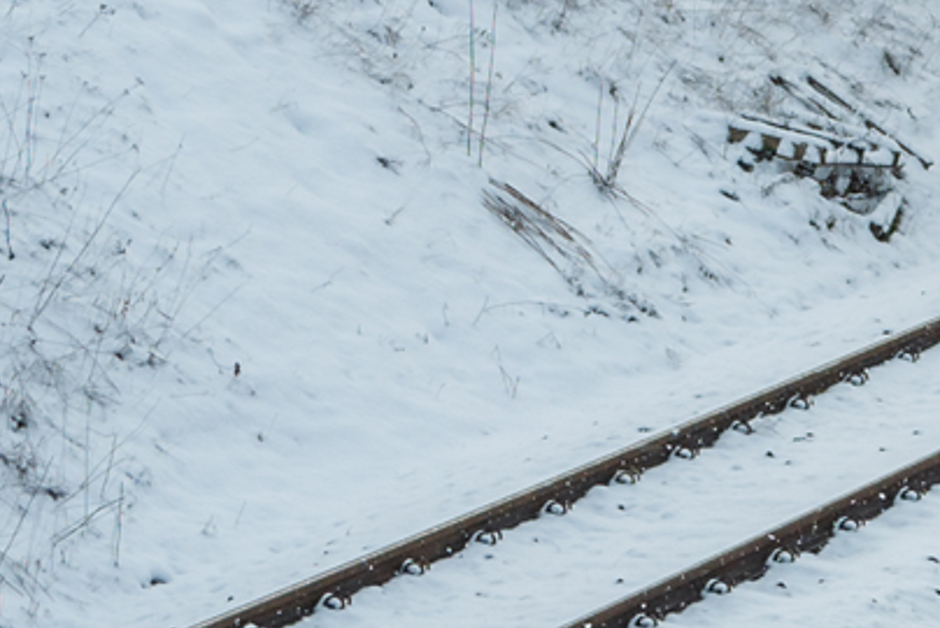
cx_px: 1552
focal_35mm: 190
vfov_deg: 7.1
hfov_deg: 10.3
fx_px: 4965
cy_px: -457
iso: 100
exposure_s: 1/400
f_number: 8
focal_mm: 32
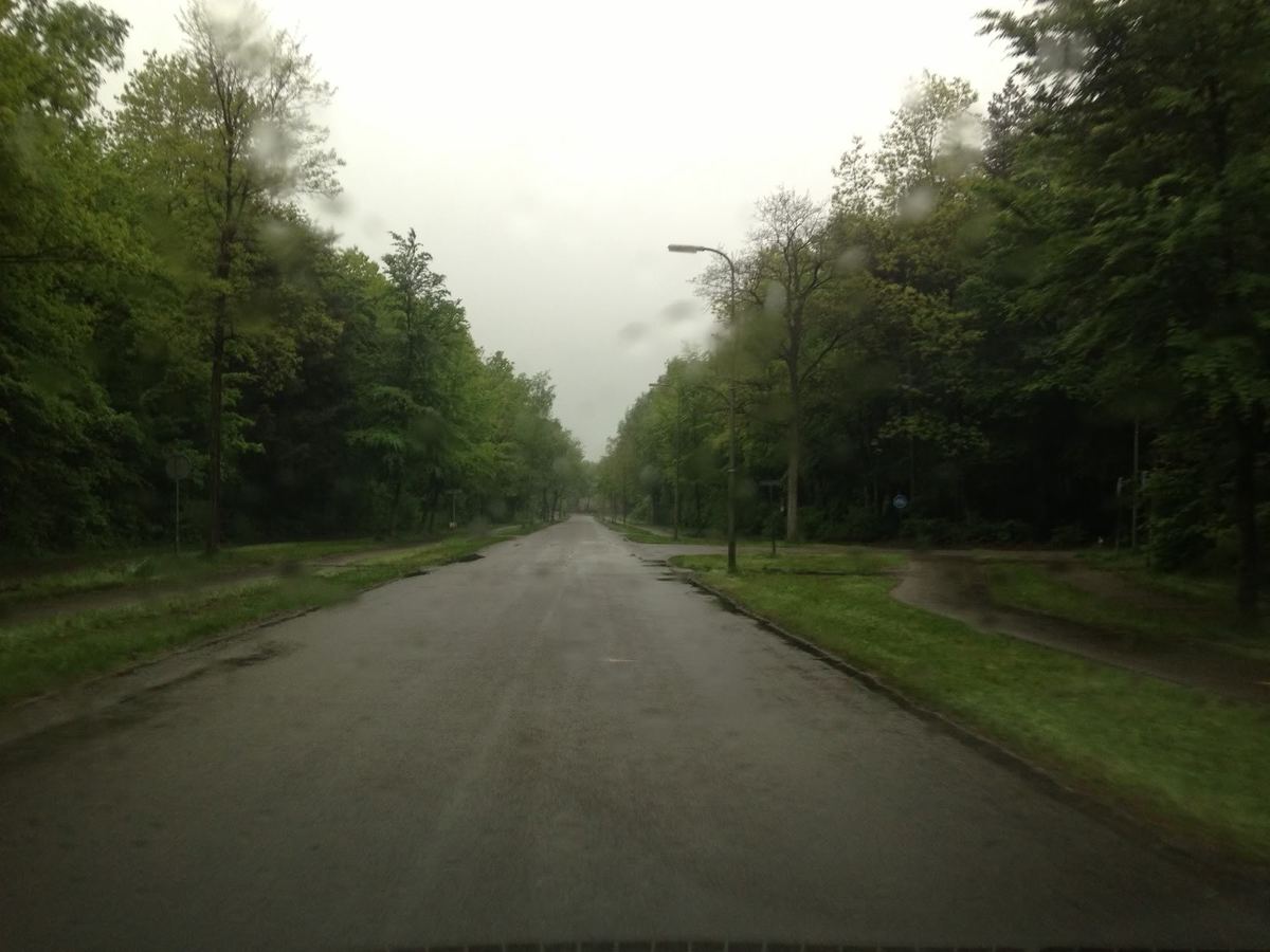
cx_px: 635
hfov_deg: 55.4
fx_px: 1211
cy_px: 476
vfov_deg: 42.9
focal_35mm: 33
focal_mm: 4.1
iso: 100
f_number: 2.4
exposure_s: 1/120
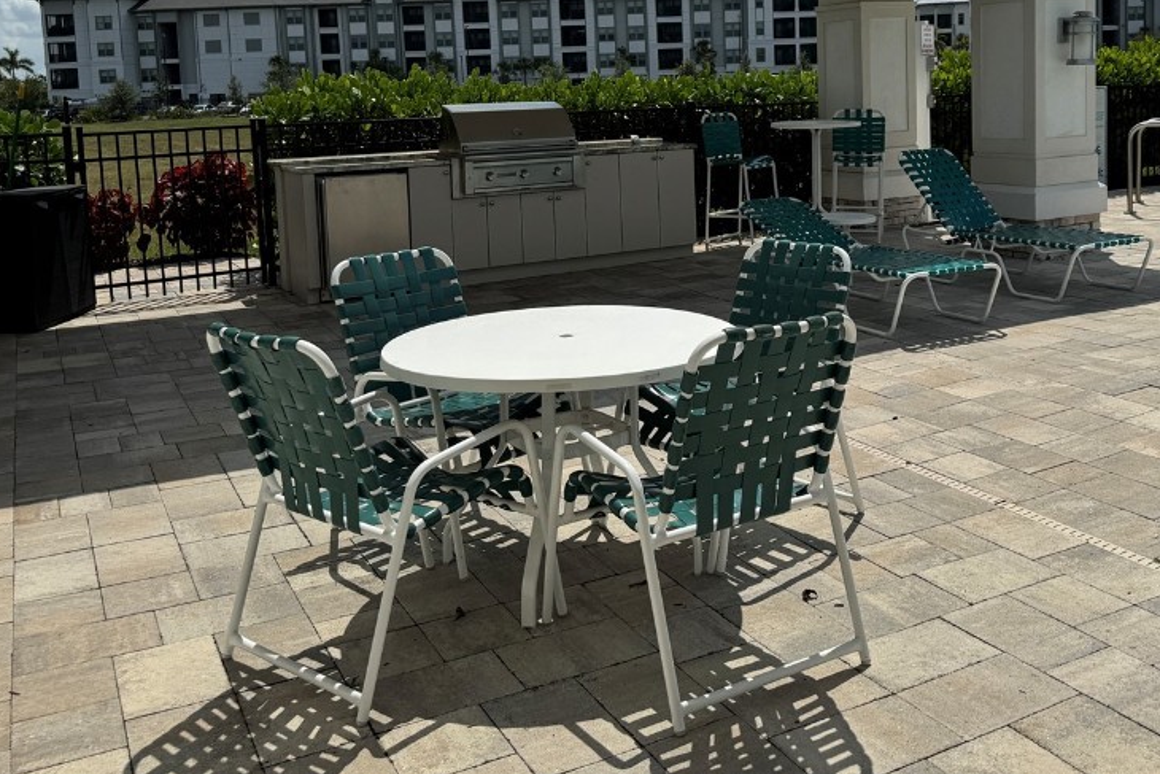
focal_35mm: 35
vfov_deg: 36.9
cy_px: 188
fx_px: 1128
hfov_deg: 54.1
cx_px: 679
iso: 80
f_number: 1.78
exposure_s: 1/10417
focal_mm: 6.76
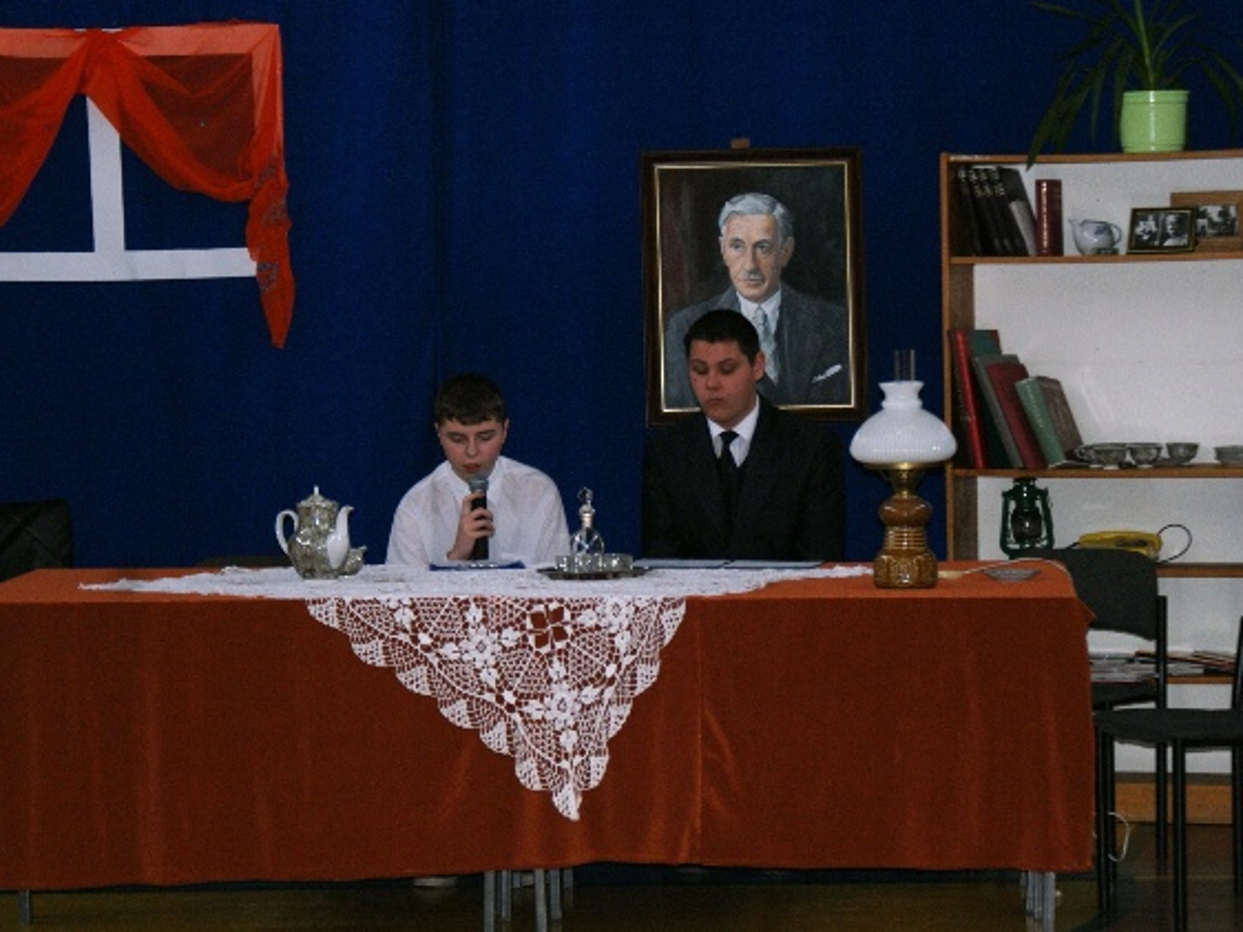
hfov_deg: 17.1
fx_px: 4128
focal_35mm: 115
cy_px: 466
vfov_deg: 12.9
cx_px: 641
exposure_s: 1/125
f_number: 5.6
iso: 400
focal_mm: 70
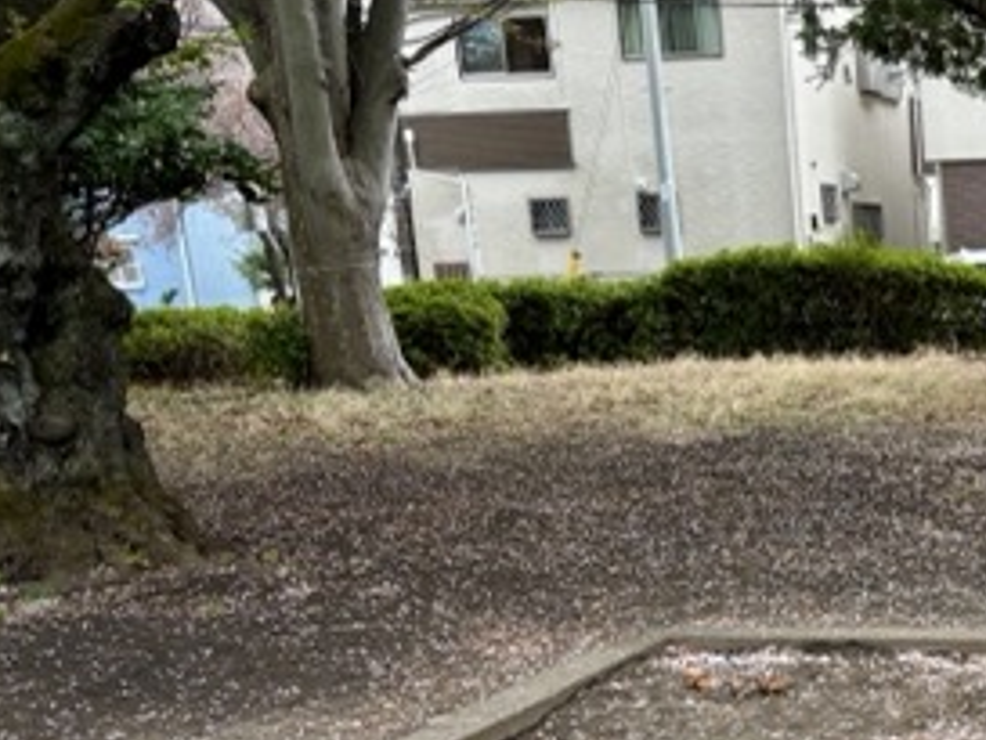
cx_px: 1145
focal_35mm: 61
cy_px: 675
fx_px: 1738
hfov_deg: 28.1
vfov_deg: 23.4
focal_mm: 5.96
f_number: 1.6
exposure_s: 1/160
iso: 50
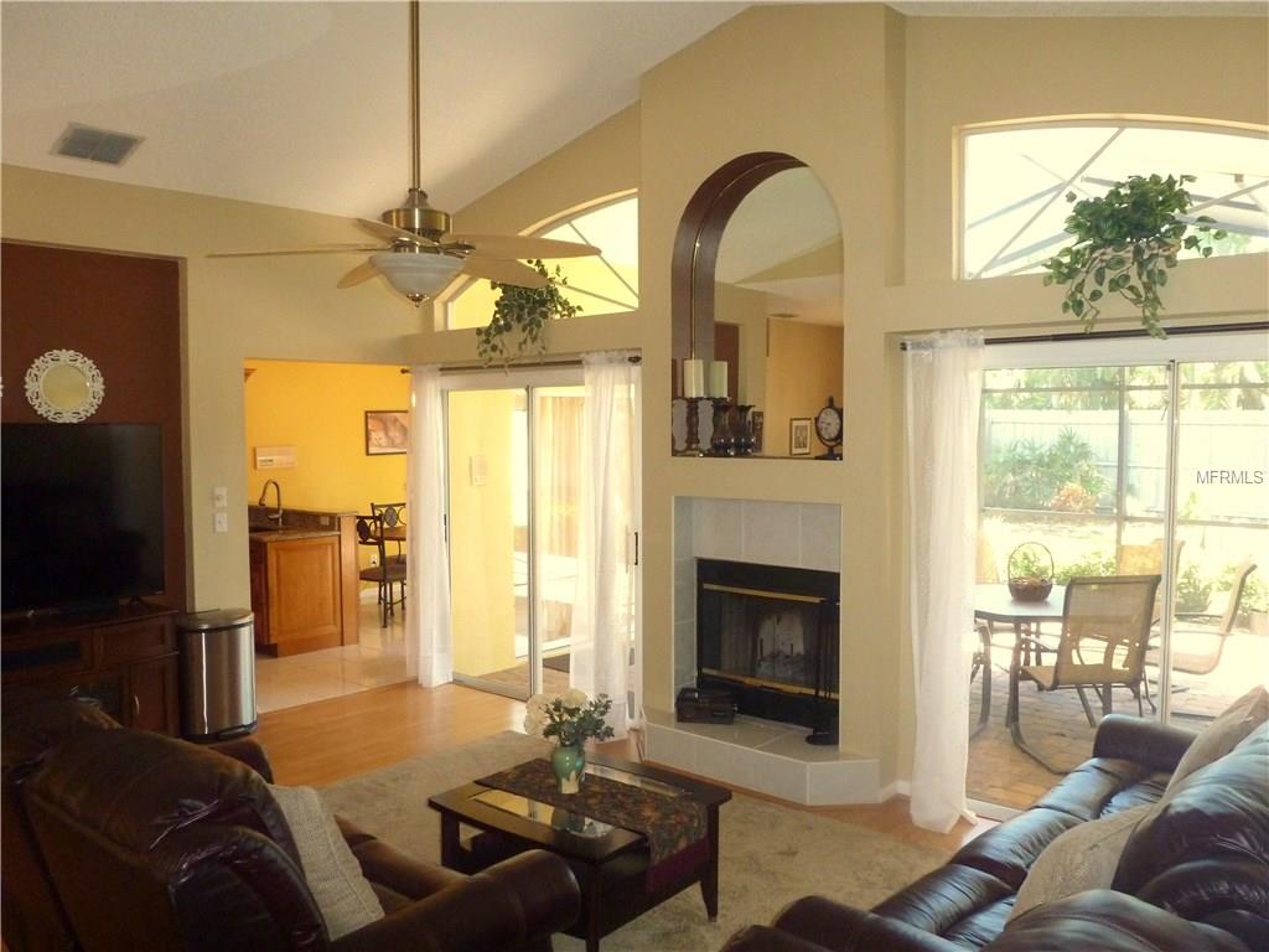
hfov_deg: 71.6
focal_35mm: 24
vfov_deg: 56.8
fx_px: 880
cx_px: 634
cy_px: 476
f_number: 3.3
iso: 400
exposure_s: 1/60
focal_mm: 4.3
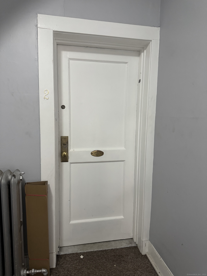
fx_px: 191
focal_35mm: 24
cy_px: 138
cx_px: 104
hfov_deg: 56.8
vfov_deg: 71.6
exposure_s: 1/60
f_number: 1.78
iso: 500
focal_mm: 6.76
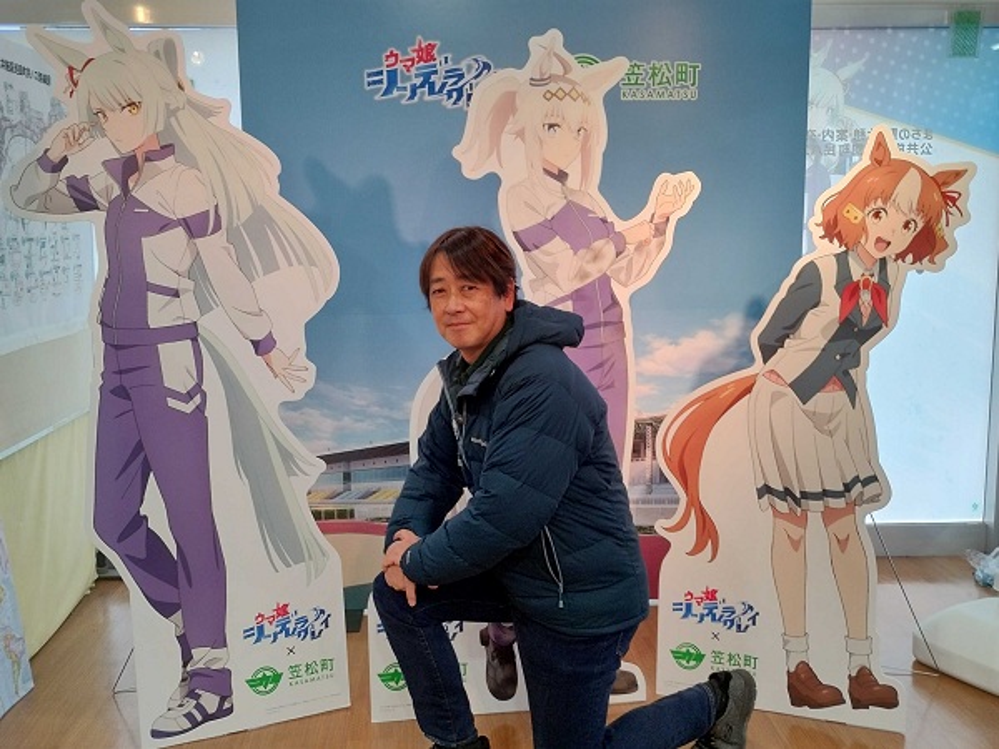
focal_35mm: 28
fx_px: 808
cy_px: 374
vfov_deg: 49.7
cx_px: 500
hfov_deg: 63.4
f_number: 1.8
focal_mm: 4.27
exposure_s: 1/50
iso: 319
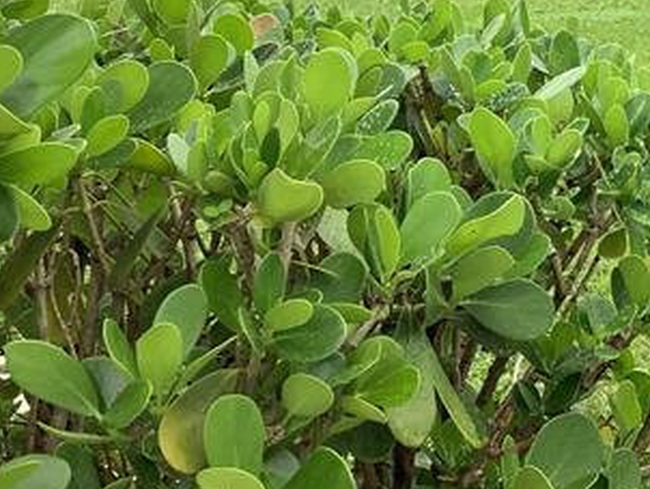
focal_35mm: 82
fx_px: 1541
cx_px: 598
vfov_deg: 17.6
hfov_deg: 23.1
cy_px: 6
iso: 25
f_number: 2.4
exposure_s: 1/170
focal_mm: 3.3
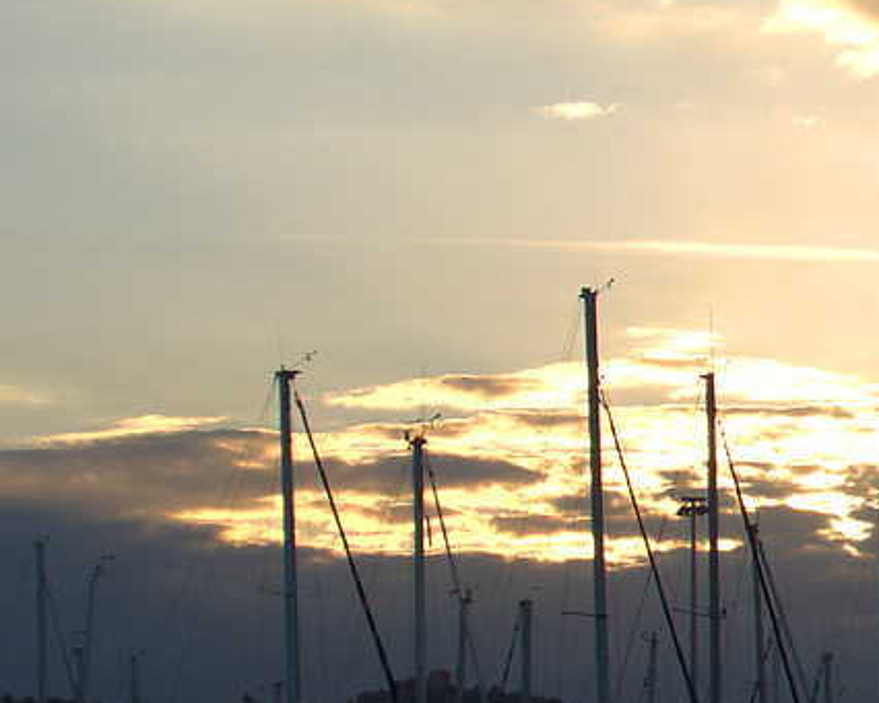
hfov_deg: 9.8
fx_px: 4814
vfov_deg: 8.4
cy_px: 319
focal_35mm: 185
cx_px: 1717
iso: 100
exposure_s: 1/200
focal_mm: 35
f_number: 8
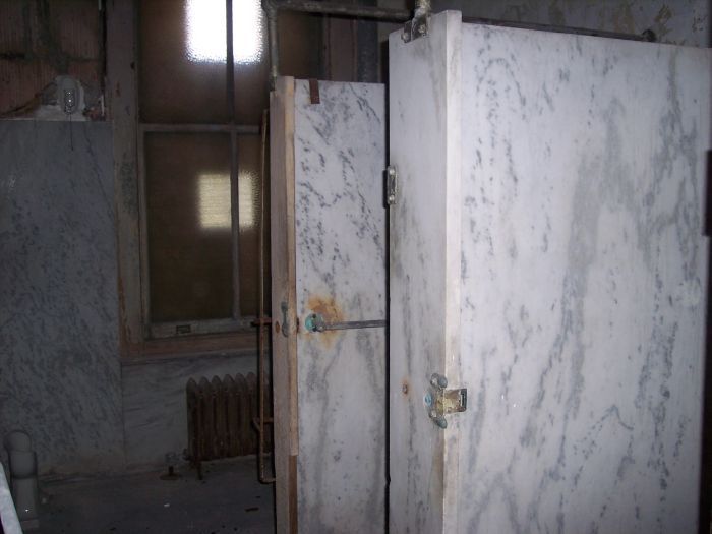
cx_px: 356
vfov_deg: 36.8
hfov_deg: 47.9
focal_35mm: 39
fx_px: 802
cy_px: 267
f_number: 2.8
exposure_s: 1/60
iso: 100
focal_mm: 8
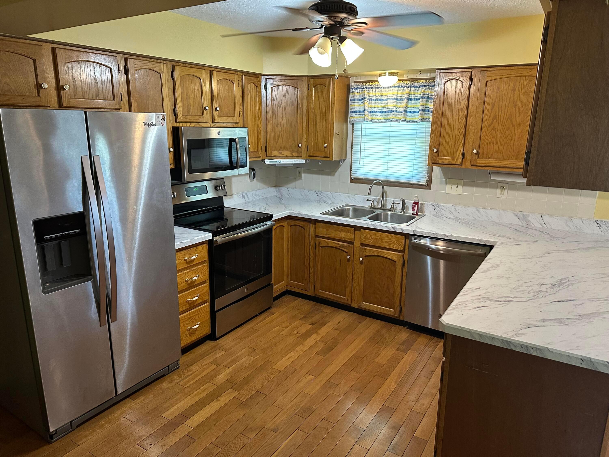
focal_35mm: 24
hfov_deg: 71.6
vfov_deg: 56.8
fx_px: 422
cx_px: 304
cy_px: 228
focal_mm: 6.86
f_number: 1.78
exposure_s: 1/60
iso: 320
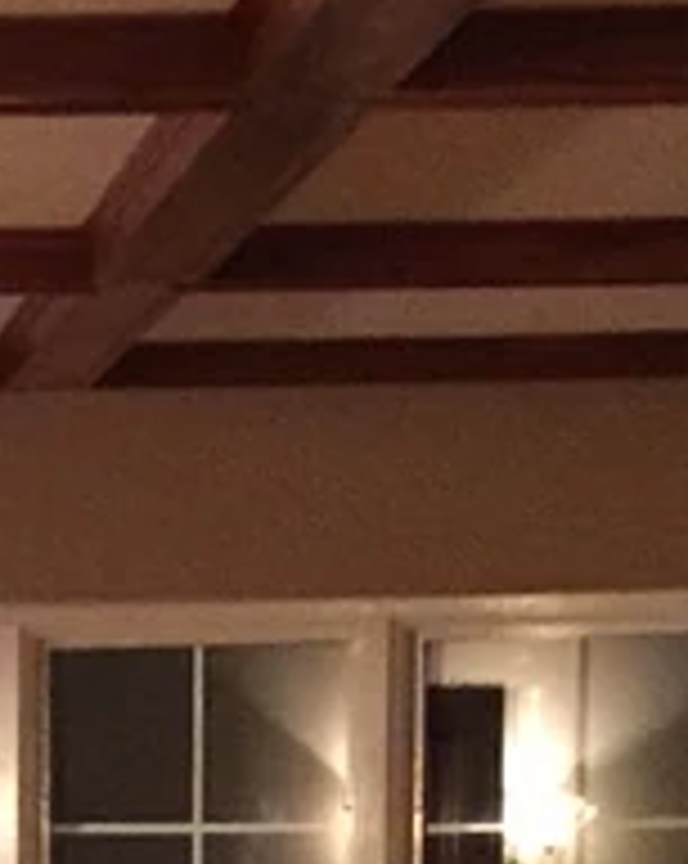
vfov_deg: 9.6
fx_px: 4822
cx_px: -414
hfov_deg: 8.0
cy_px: 1719
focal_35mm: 189
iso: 125
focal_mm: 4.15
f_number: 2.2
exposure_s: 1/4
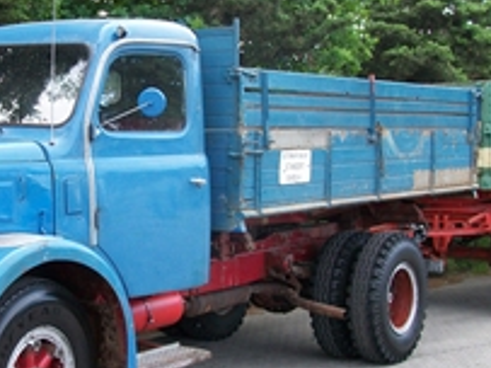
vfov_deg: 20.7
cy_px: 203
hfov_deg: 26.6
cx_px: 65
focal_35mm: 71
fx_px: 1006
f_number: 2.7
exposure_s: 1/80
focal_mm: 6
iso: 64
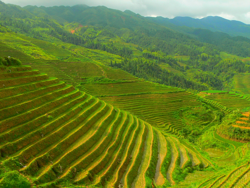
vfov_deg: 40.7
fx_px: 253
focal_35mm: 35
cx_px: 125
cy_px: 94
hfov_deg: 52.6
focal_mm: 7.4
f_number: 9
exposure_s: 1/100
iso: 100
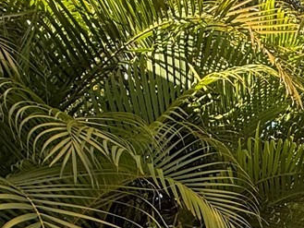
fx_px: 597
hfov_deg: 22.6
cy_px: 311
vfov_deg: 19.6
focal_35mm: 68
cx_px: 473
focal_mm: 2.22
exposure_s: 1/304
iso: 64
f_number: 2.2
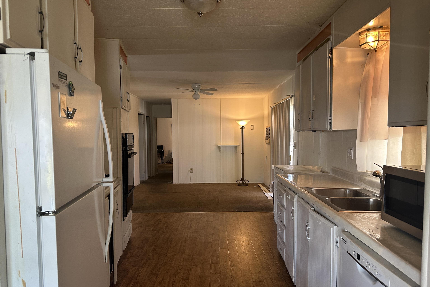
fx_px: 299
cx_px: 215
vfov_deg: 51.3
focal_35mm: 25
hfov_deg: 71.5
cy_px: 149
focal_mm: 6.86
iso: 160
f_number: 1.78
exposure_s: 1/60
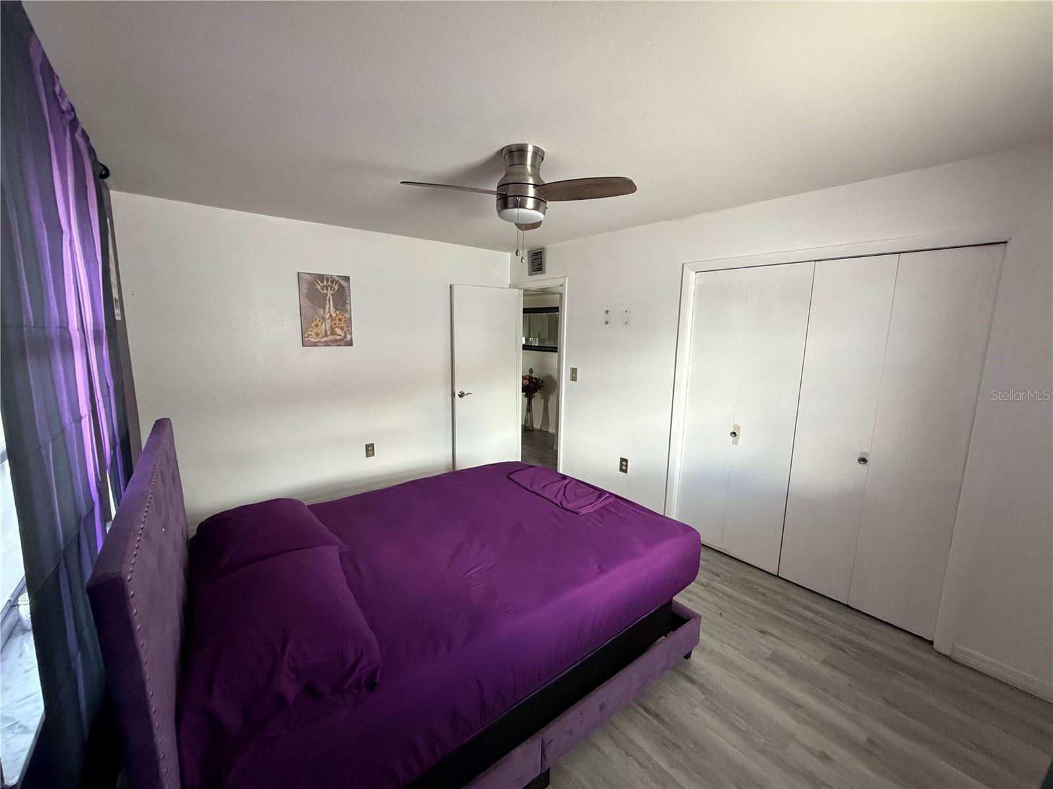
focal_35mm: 14
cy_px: 394
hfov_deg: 102.1
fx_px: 426
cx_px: 526
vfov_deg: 85.7
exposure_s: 1/60
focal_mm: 2.22
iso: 500
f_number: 2.2
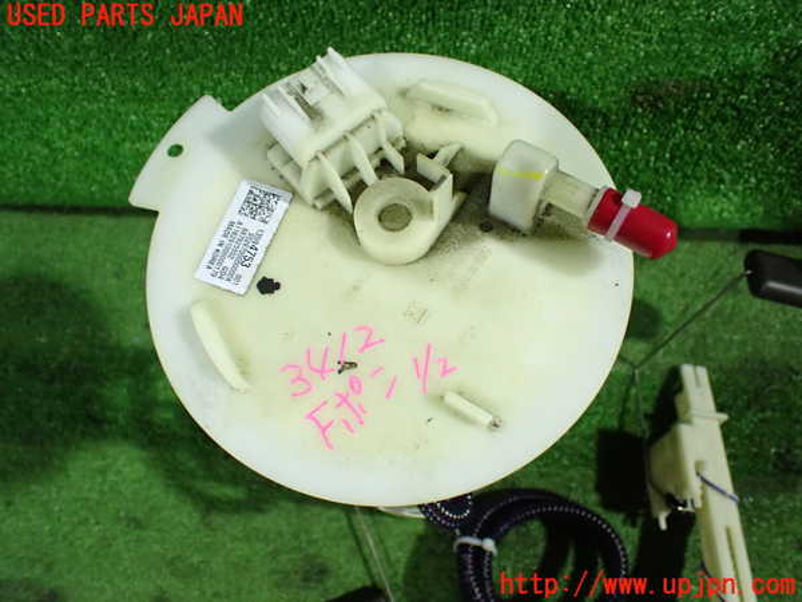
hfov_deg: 60.0
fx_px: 695
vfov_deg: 46.8
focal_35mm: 30
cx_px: 401
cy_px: 301
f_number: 2.3
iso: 800
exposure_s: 1/50
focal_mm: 5.4
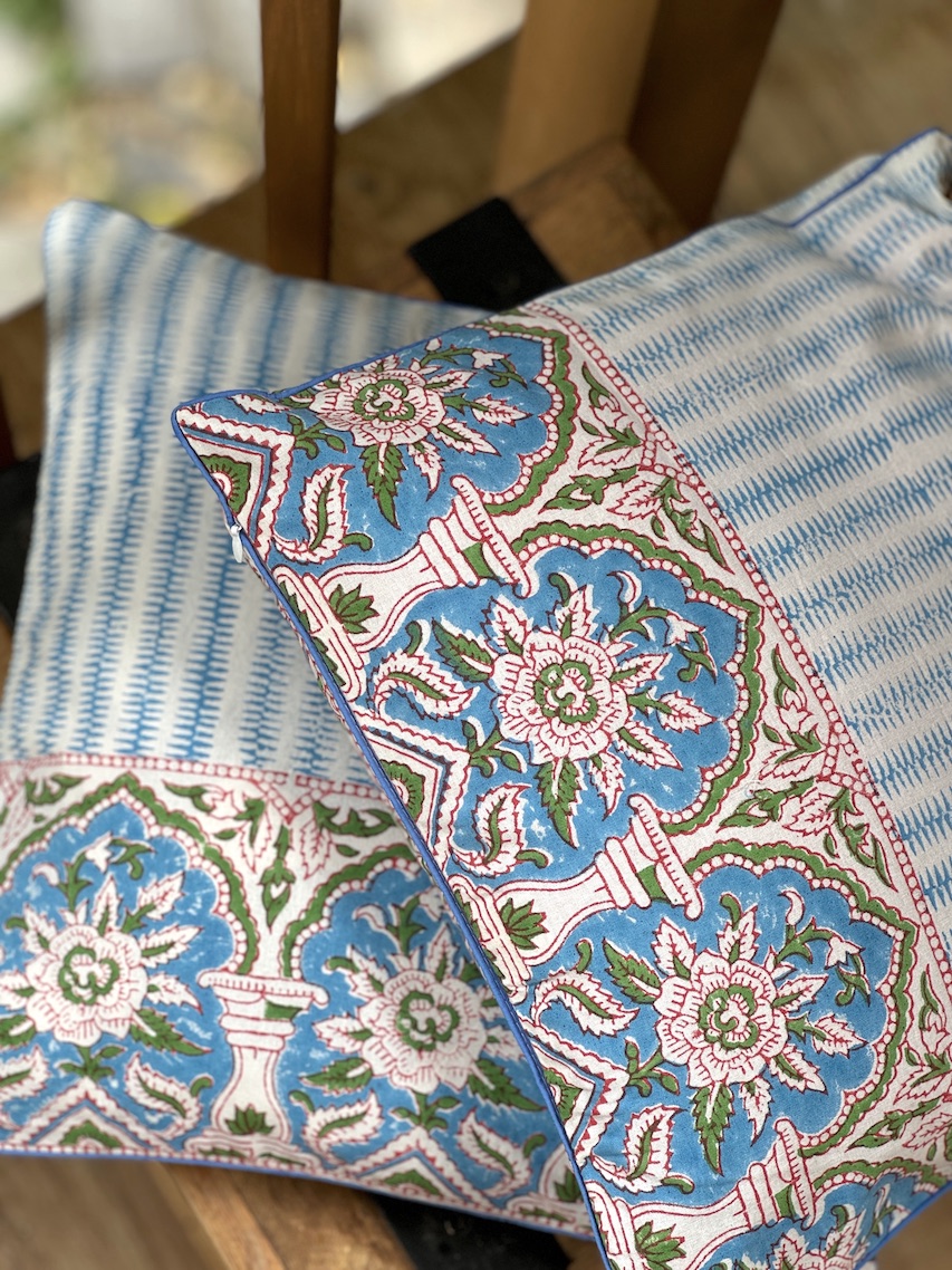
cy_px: 635
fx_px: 2825
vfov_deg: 25.3
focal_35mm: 77
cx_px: 476
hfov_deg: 19.1
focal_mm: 9
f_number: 2.8
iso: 50
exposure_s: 1/99
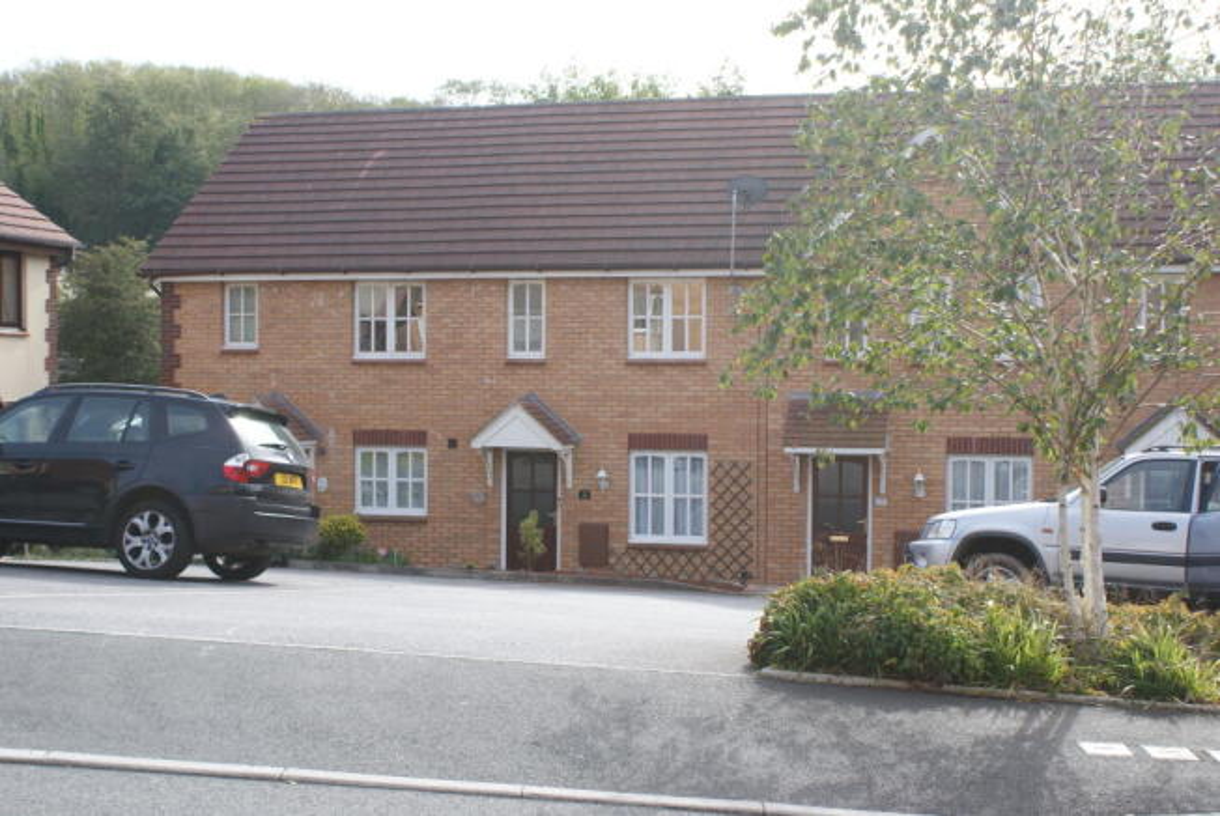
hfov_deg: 37.8
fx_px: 1781
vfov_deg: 25.8
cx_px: 610
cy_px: 408
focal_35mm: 52
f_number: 8
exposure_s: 1/125
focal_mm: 35
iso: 100
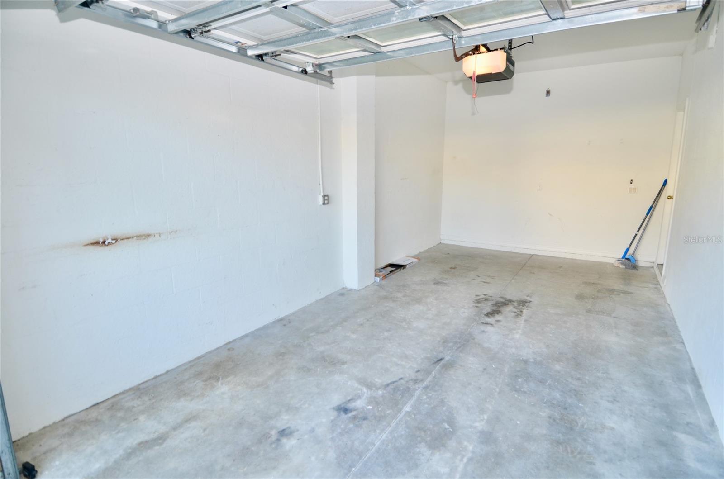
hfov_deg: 90.1
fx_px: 361
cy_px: 240
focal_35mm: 18
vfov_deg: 67.1
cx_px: 362
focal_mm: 12
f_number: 4
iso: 200
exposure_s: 1/60
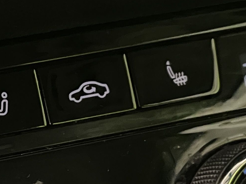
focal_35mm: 211
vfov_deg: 6.9
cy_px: 273
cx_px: -82
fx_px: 1499
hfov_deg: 9.2
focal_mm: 6
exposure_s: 1/33
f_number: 2
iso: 1000
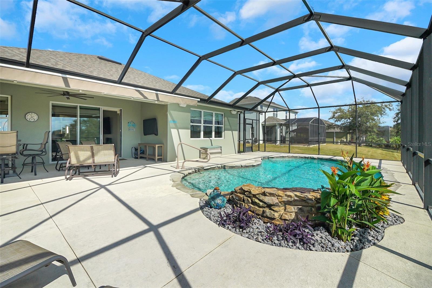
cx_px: 216
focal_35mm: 15
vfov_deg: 77.3
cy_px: 144
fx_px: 180
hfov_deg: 100.4
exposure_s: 1/1000
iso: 200
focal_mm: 10
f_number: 6.3
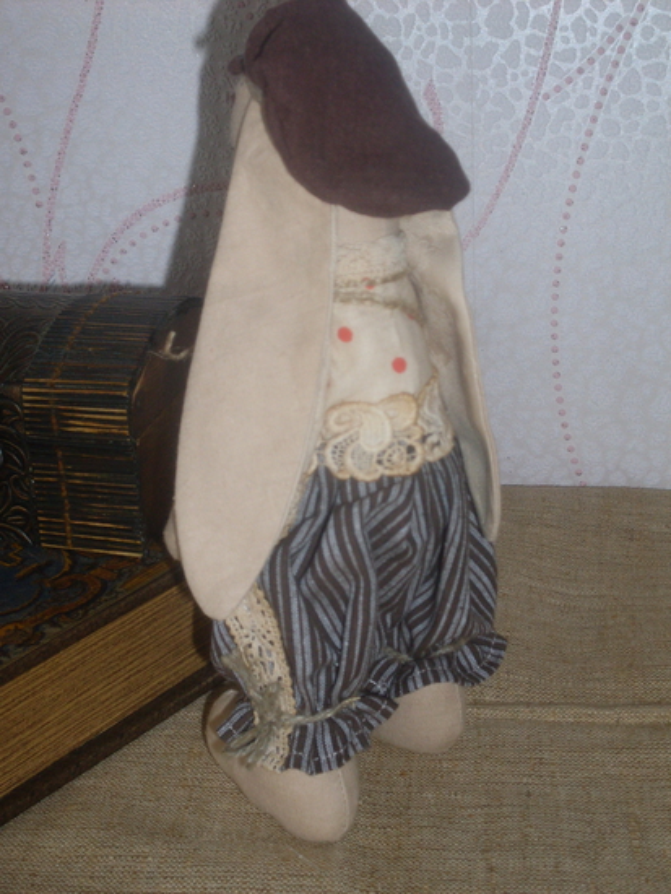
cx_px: 336
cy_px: 447
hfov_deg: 20.7
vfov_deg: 27.4
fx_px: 1834
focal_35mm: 71
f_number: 3.7
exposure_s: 1/45
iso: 100
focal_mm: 11.7
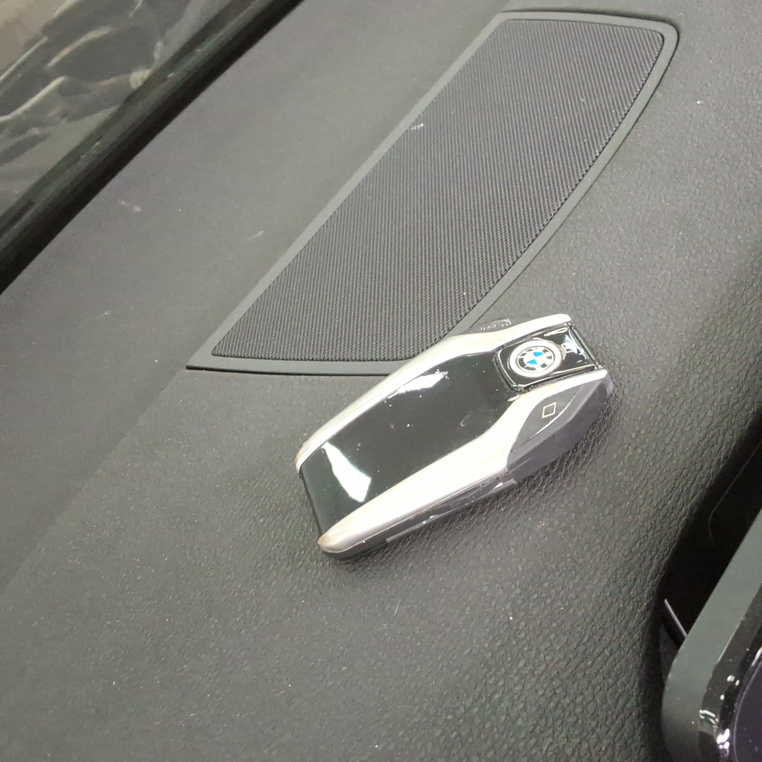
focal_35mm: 42
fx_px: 1046
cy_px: 382
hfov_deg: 39.4
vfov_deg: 40.0
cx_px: 523
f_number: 1.9
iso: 229
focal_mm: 2.91
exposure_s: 1/24
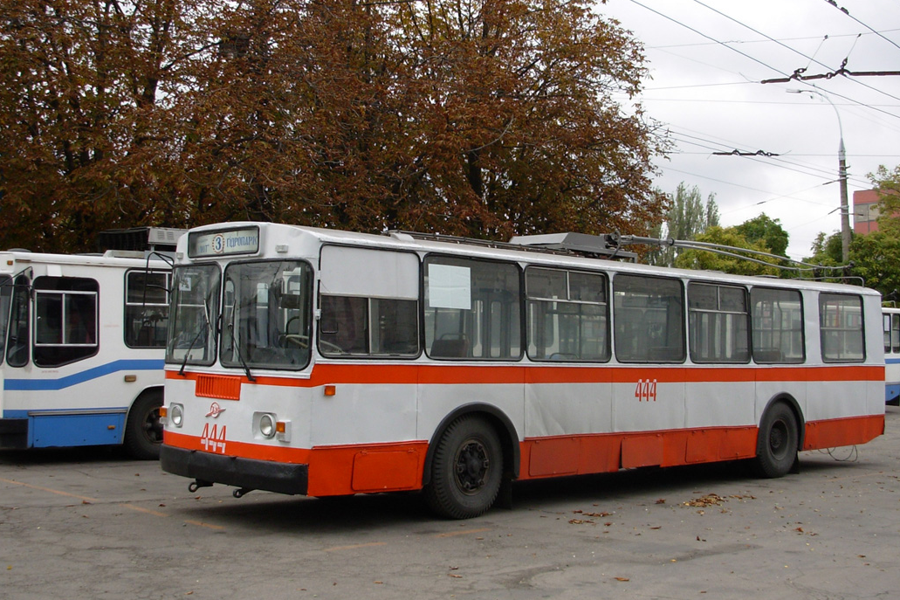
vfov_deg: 29.2
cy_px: 296
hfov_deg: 42.8
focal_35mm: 46
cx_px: 450
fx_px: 1150
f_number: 2.9
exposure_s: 1/342
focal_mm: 6.3
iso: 50
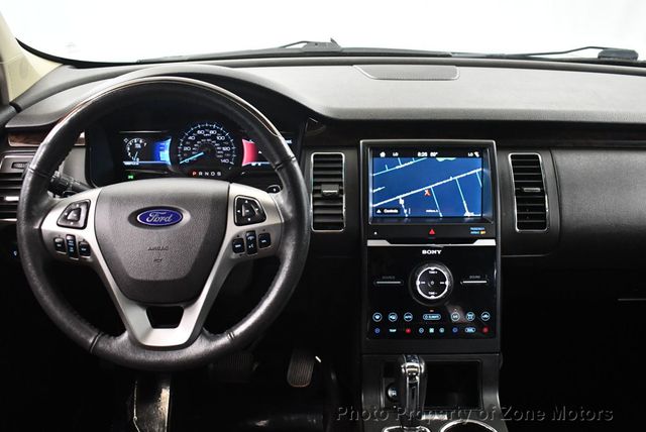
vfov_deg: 36.9
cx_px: 323
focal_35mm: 36
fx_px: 647
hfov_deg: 53.1
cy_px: 216
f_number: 3.5
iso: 3200
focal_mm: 18
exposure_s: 1/60
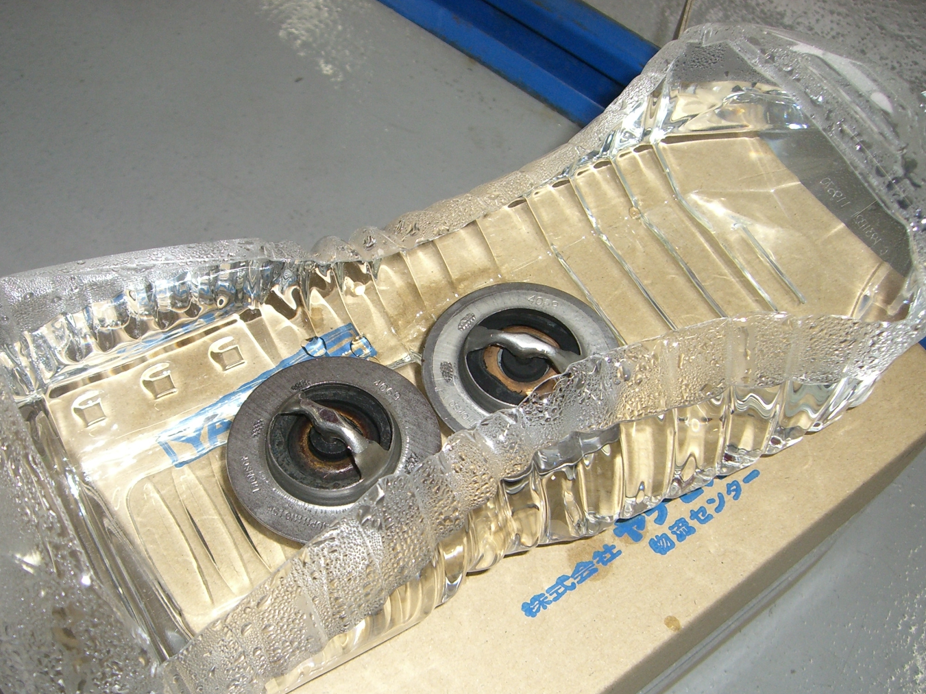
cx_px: 413
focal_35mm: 45
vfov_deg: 32.1
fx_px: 1204
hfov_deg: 42.0
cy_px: 408
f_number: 2.7
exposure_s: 1/60
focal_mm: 6.2
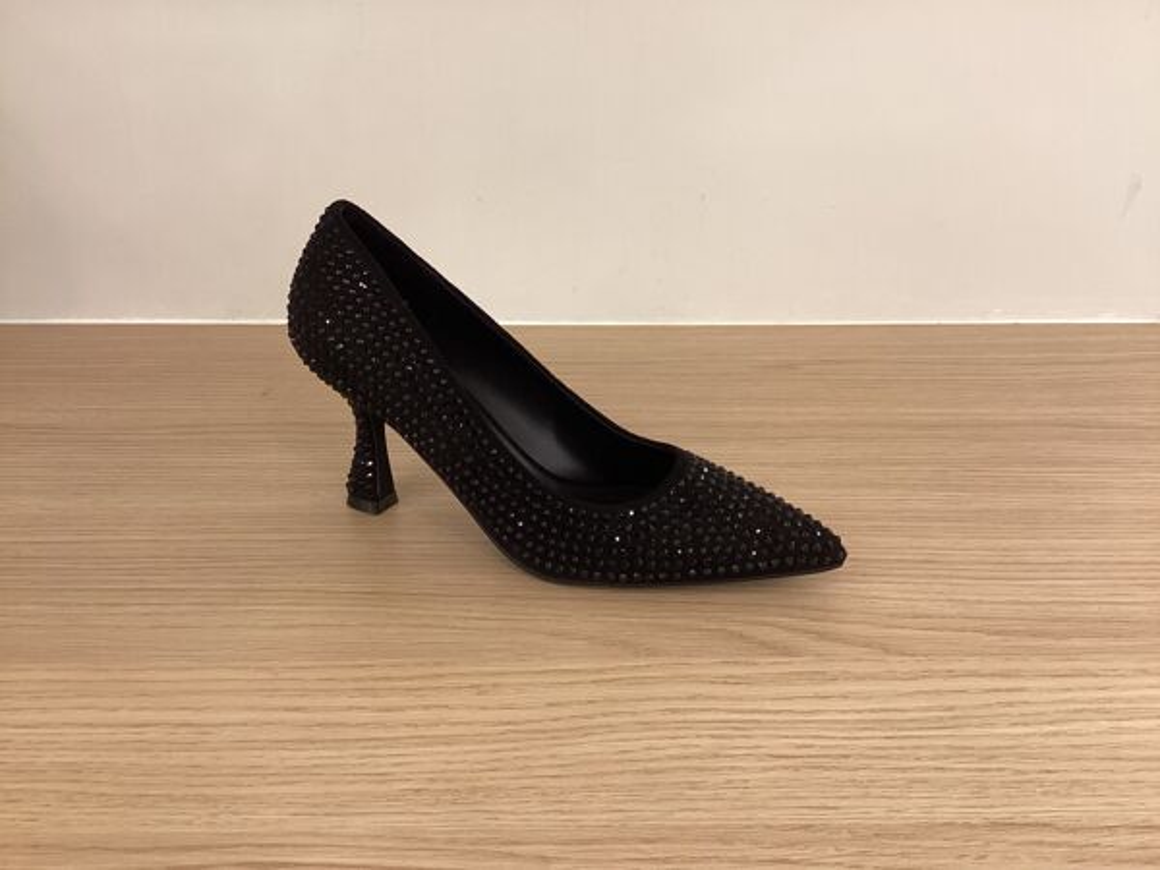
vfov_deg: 45.4
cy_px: 435
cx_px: 580
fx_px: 1039
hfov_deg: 58.4
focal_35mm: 31
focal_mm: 3.3
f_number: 2.4
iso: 80
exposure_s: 1/50
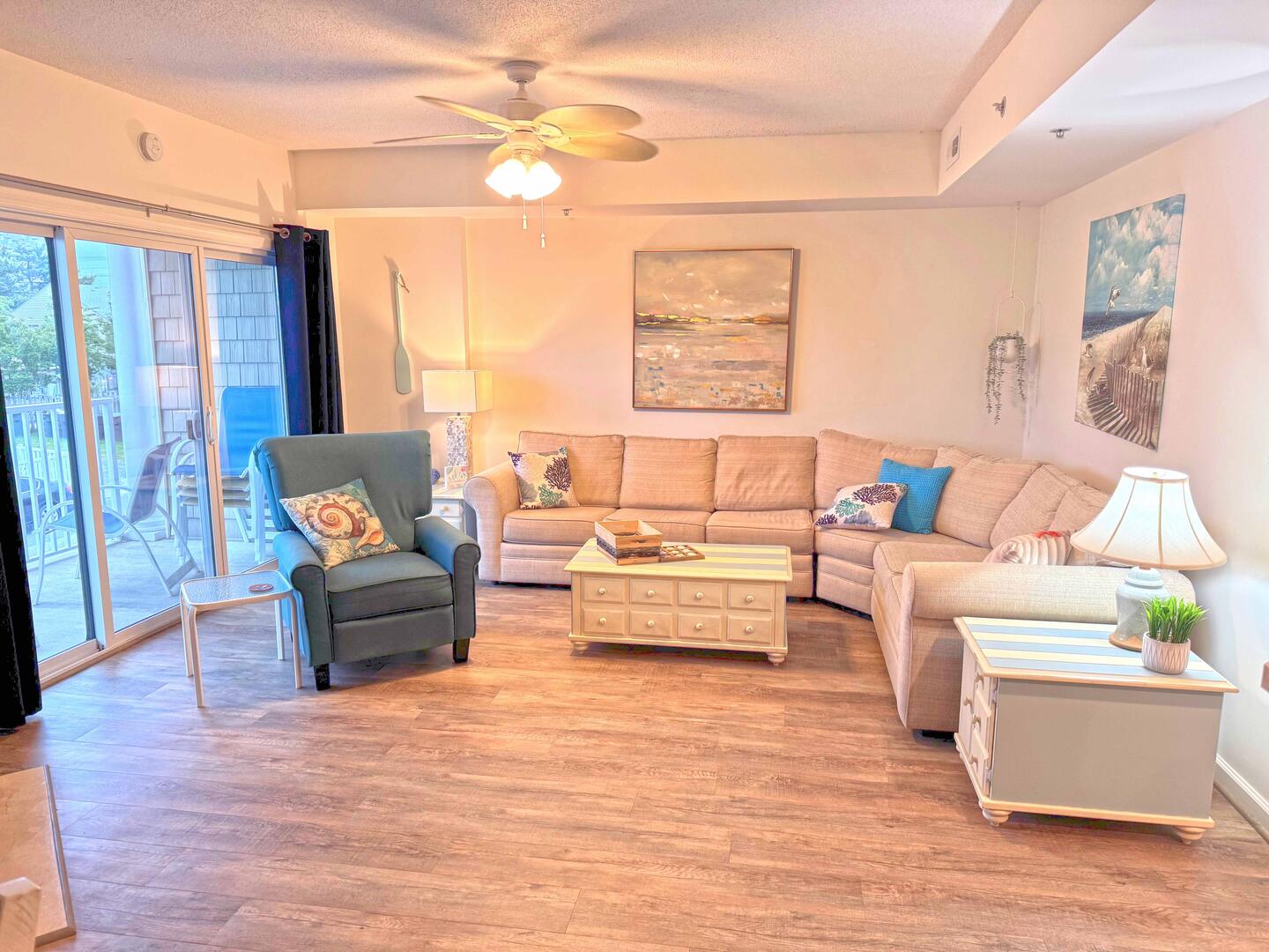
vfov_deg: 56.8
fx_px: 880
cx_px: 634
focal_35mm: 24
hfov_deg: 71.6
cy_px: 476
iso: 100
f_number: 1.78
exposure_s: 1/60
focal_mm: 6.76
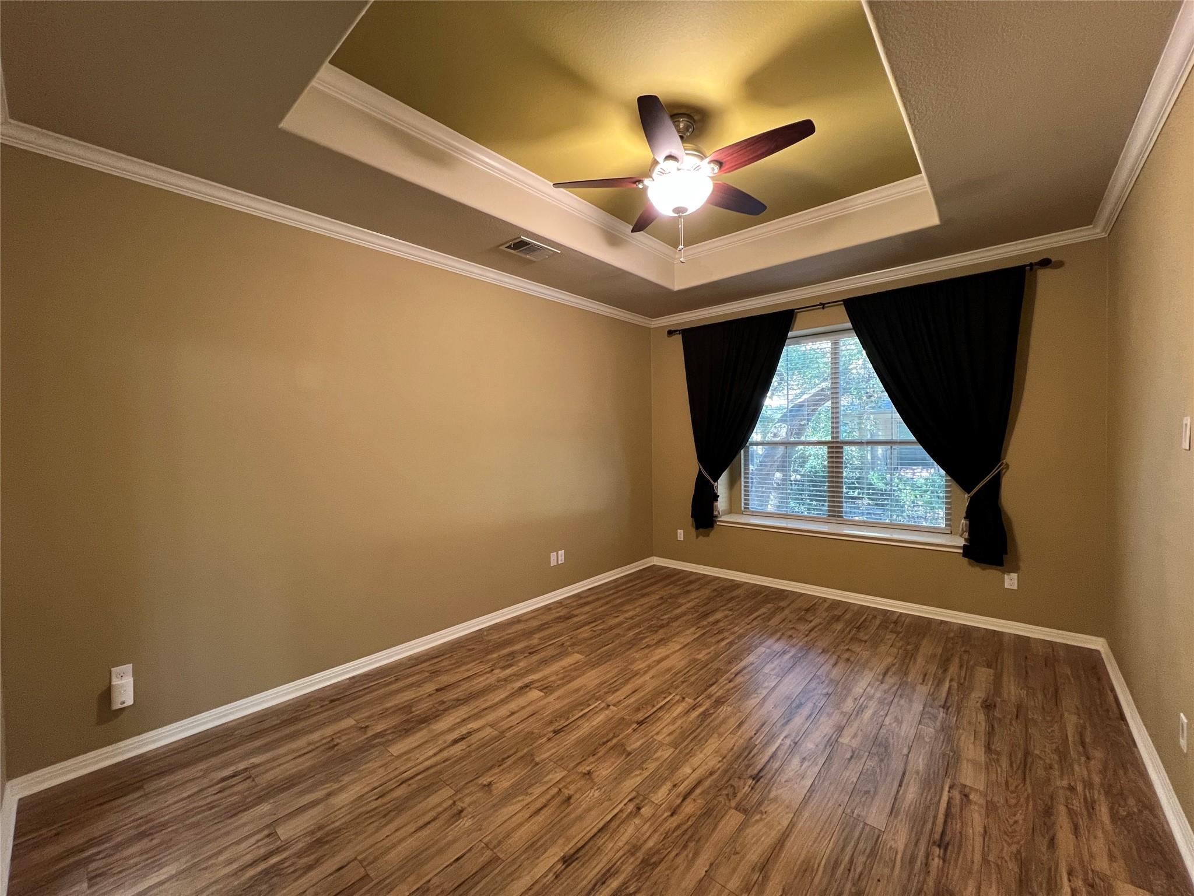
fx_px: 448
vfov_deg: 89.9
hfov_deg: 106.2
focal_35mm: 13
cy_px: 448
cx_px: 597
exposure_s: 1/60
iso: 320
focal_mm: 1.57
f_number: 1.8
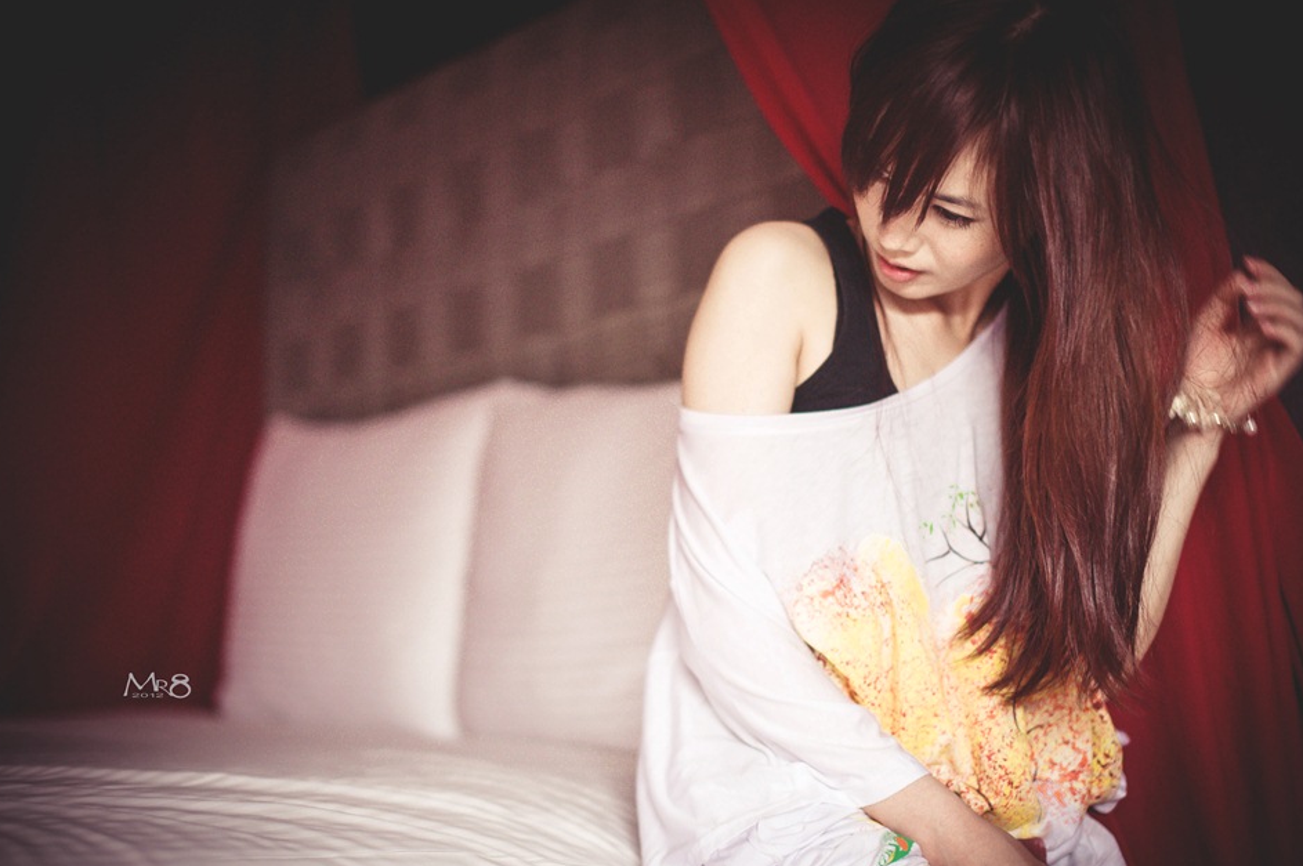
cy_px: 445
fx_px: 1917
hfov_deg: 37.5
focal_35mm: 53
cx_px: 670
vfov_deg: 25.5
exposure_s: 1/200
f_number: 1.4
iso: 1250
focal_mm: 50
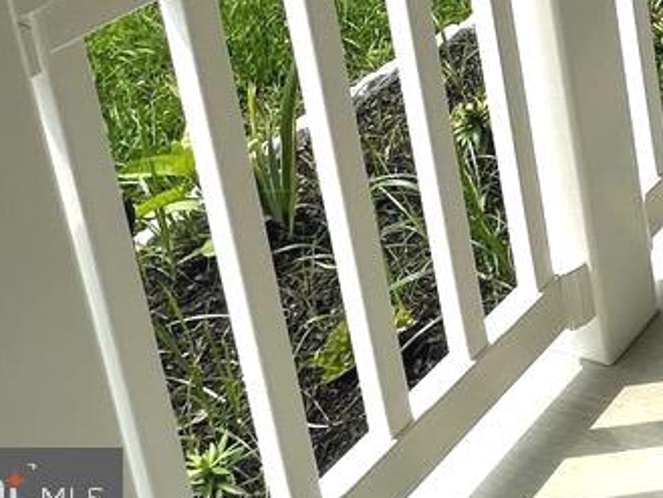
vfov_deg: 22.0
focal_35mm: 49
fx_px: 939
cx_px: 1002
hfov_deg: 27.0
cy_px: -331
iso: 50
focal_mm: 2.22
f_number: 2.2
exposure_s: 1/2020
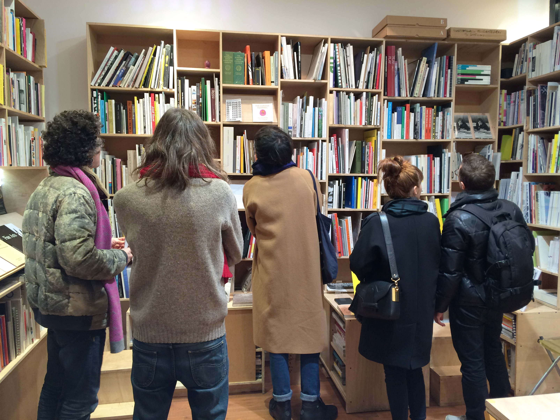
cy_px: 210
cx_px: 280
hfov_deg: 61.7
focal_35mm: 29
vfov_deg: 48.2
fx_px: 469
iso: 100
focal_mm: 4.15
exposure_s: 1/33
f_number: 2.2
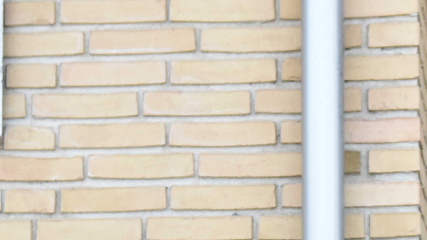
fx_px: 1574
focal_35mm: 139
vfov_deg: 8.4
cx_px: 422
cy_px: 411
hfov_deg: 15.2
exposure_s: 1/4000
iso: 4000
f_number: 3.5
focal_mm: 38
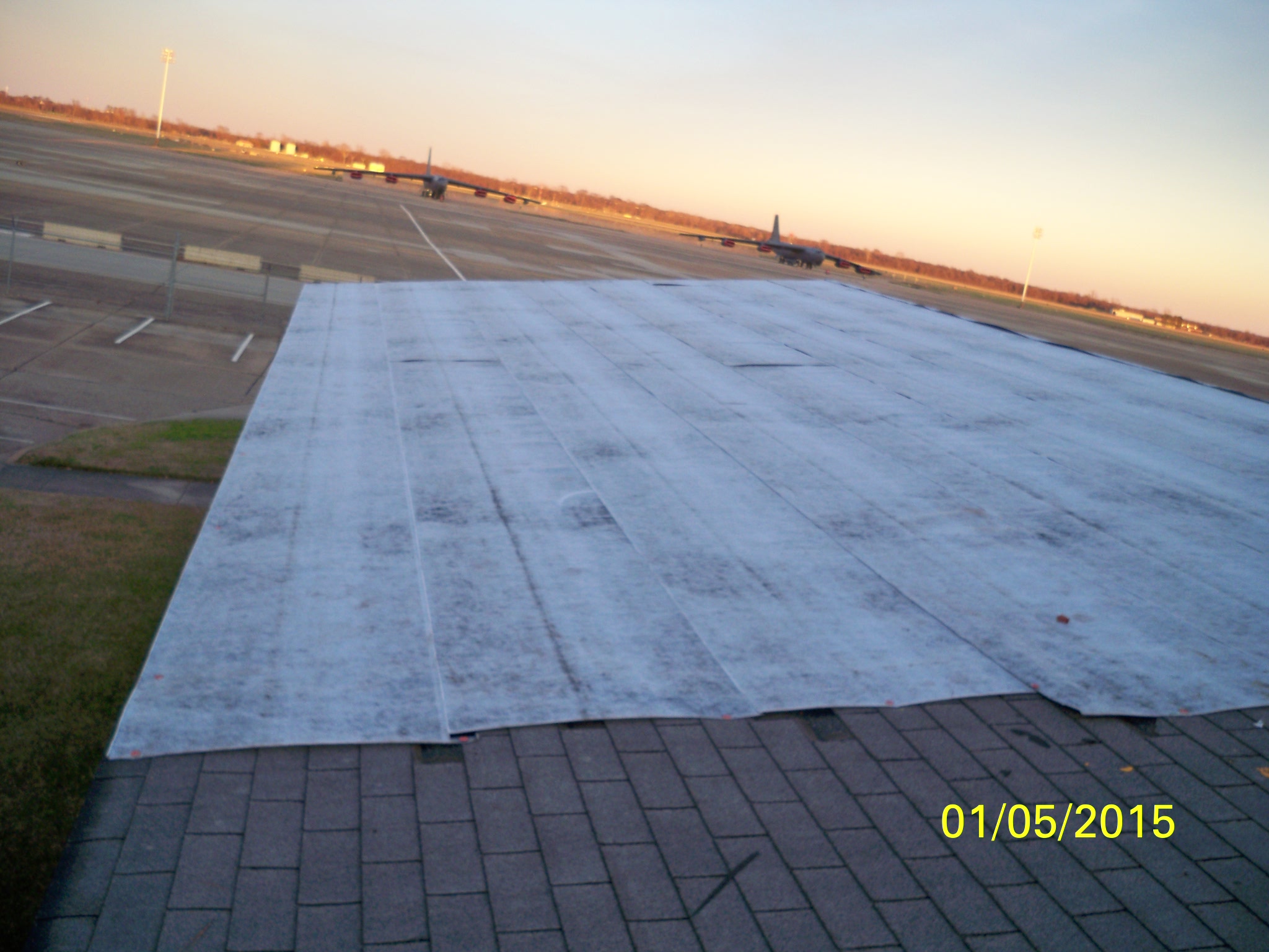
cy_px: 476
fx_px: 1283
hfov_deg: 52.6
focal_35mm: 35
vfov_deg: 40.7
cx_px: 634
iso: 64
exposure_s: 1/80
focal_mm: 6.3
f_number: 3.1
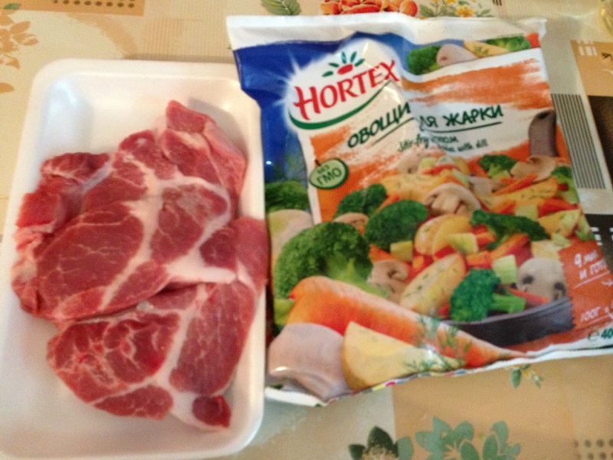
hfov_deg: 55.4
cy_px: 230
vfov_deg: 42.9
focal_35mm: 33
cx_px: 306
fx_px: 584
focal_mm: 4.13
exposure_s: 1/15
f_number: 2.4
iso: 400
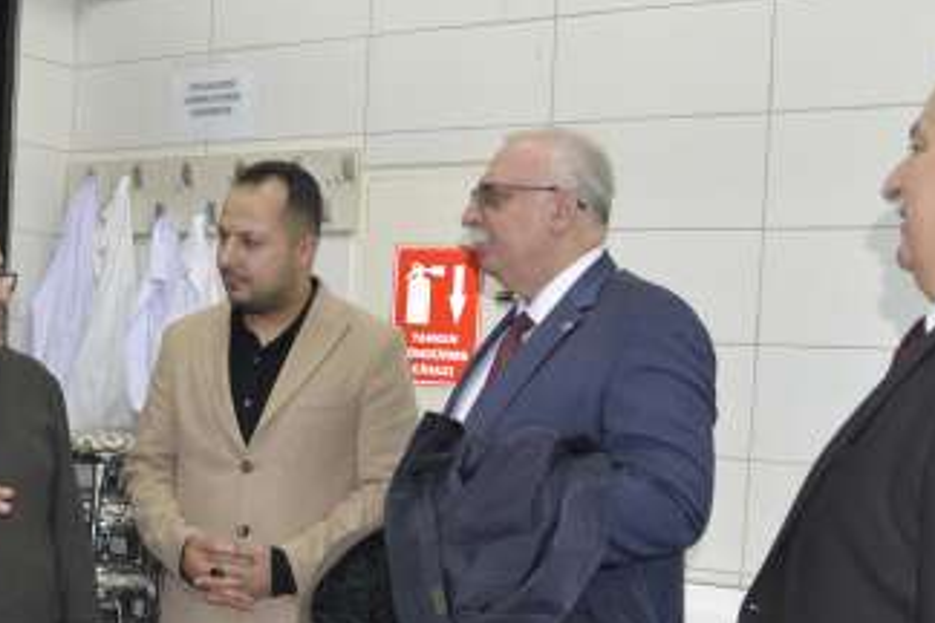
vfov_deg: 25.8
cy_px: 437
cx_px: 182
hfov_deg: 36.8
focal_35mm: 52
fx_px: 1350
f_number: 4
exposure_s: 1/60
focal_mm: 24
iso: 640
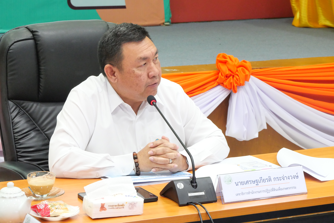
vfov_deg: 11.1
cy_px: 112
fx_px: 1151
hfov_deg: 16.5
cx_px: 167
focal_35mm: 124
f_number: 8
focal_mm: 60
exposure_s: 1/30
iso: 3200
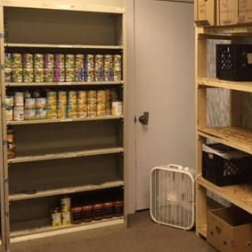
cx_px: 281
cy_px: 97
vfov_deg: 29.5
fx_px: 478
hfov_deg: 27.0
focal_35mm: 58
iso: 80
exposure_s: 1/30
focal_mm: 4.15
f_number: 2.2
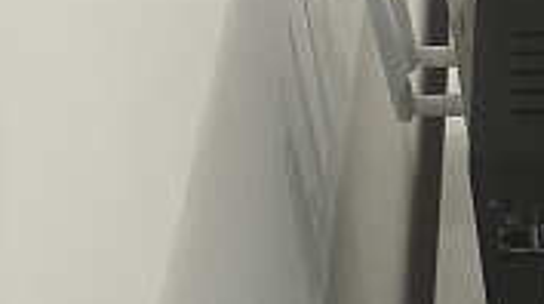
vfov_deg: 12.3
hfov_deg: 21.1
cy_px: 318
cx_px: 569
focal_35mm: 97
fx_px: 1397
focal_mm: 5.7
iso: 125
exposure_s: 1/60
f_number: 1.5
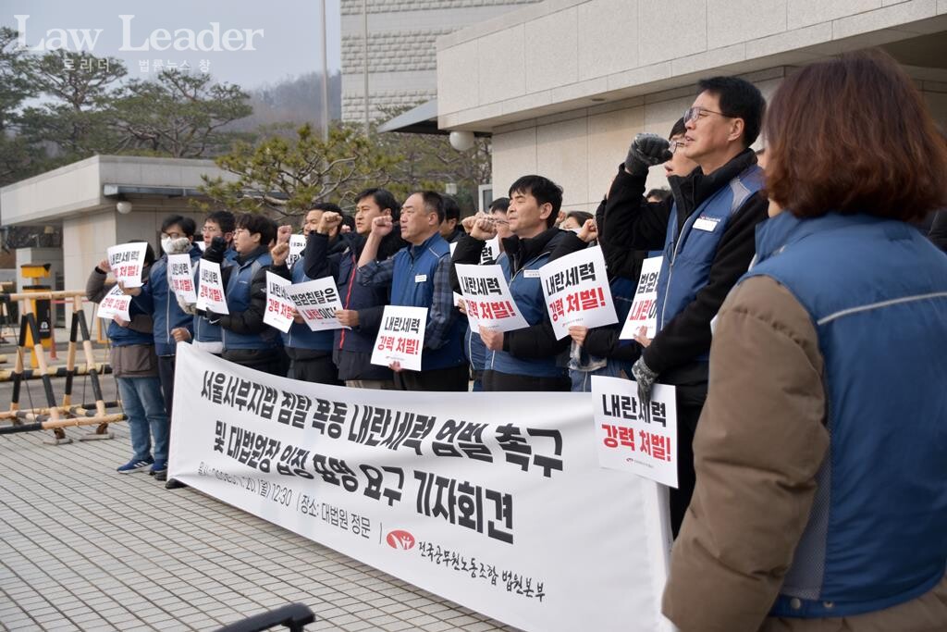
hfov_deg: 42.3
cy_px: 316
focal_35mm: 46
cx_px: 474
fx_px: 1223
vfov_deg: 29.0
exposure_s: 1/640
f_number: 4.2
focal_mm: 31
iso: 100
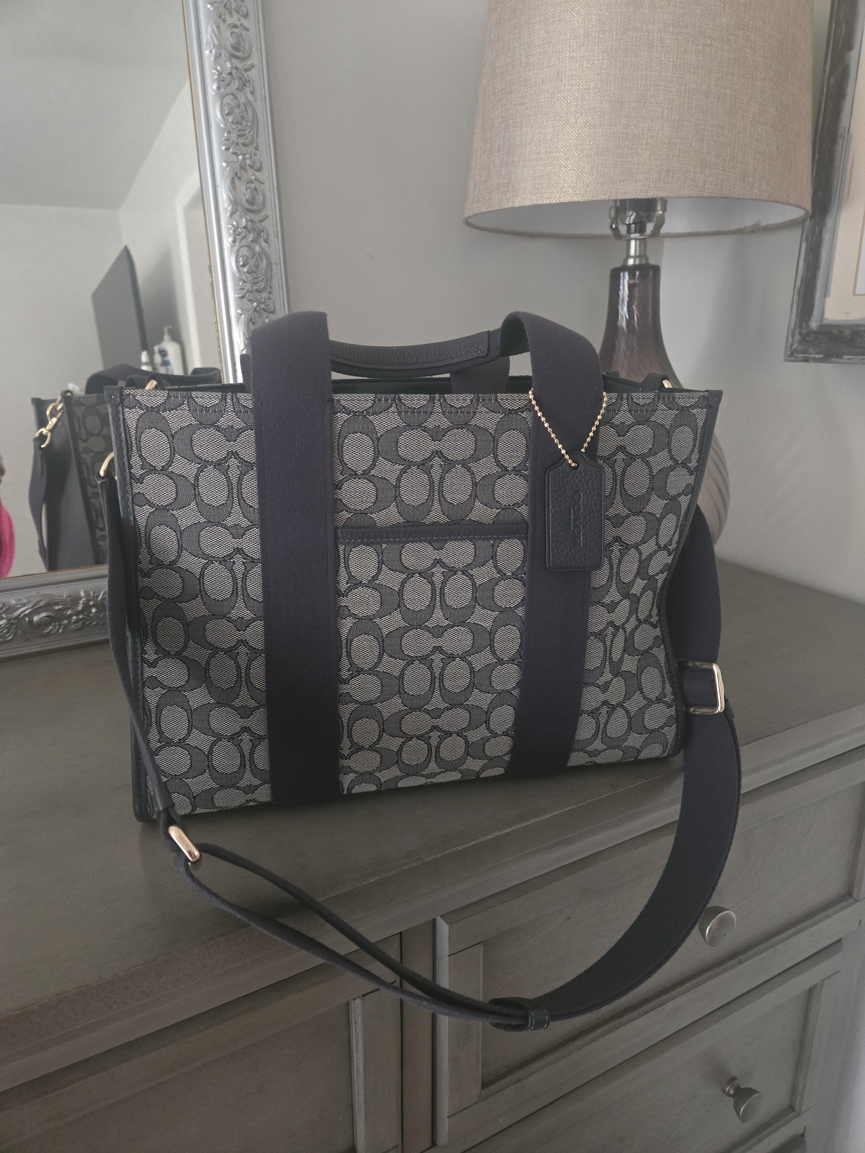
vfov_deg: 73.9
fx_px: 766
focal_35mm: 23
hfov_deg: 58.9
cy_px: 576
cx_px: 432
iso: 1250
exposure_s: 1/20
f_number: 1.8
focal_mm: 5.4
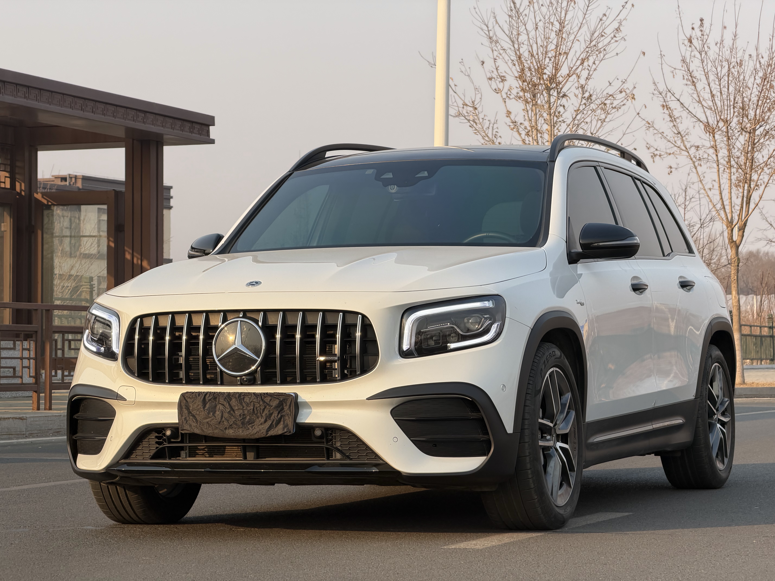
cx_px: 388
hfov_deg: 19.6
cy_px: 290
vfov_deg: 14.8
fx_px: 2239
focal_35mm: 100
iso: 50
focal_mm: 16.89
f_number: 2.8
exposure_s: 1/638
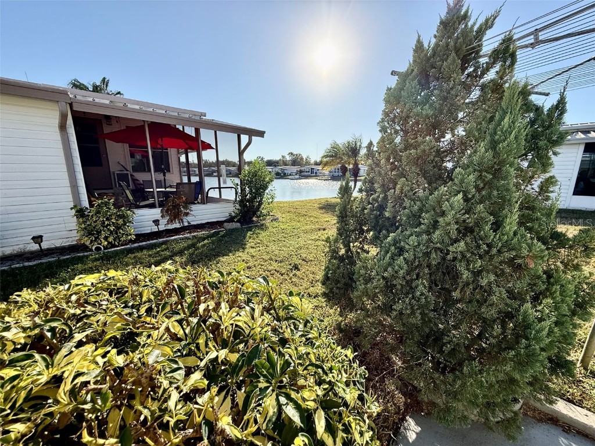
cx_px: 298
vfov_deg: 85.7
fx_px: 241
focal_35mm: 14
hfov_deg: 102.1
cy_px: 223
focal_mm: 2.22
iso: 64
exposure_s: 1/1613
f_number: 2.2
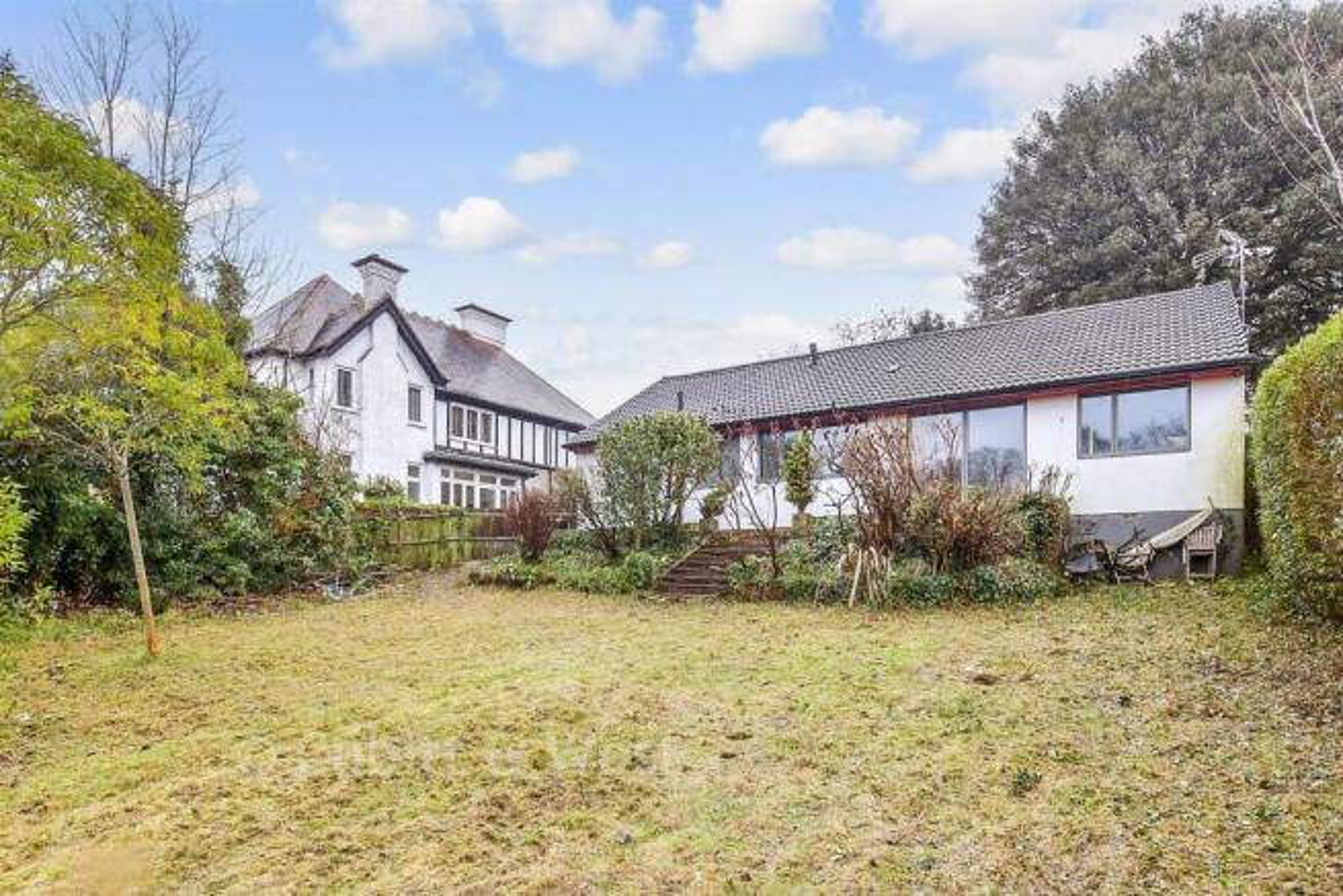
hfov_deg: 100.4
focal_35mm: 15
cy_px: 448
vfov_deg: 77.4
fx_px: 560
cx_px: 672
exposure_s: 1/20
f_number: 8
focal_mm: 10
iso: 160
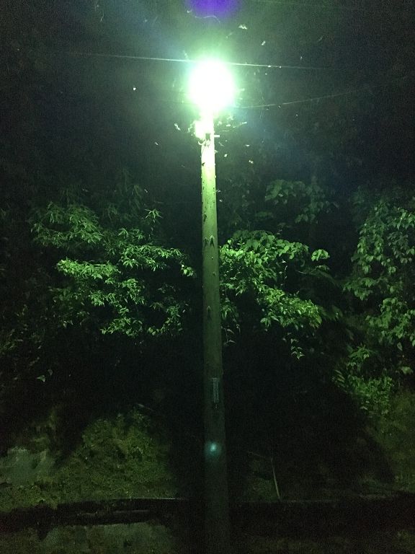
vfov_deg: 61.7
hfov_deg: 48.2
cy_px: 277
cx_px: 208
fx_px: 464
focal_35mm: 29
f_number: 2.2
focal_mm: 4.15
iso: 2000
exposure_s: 1/15
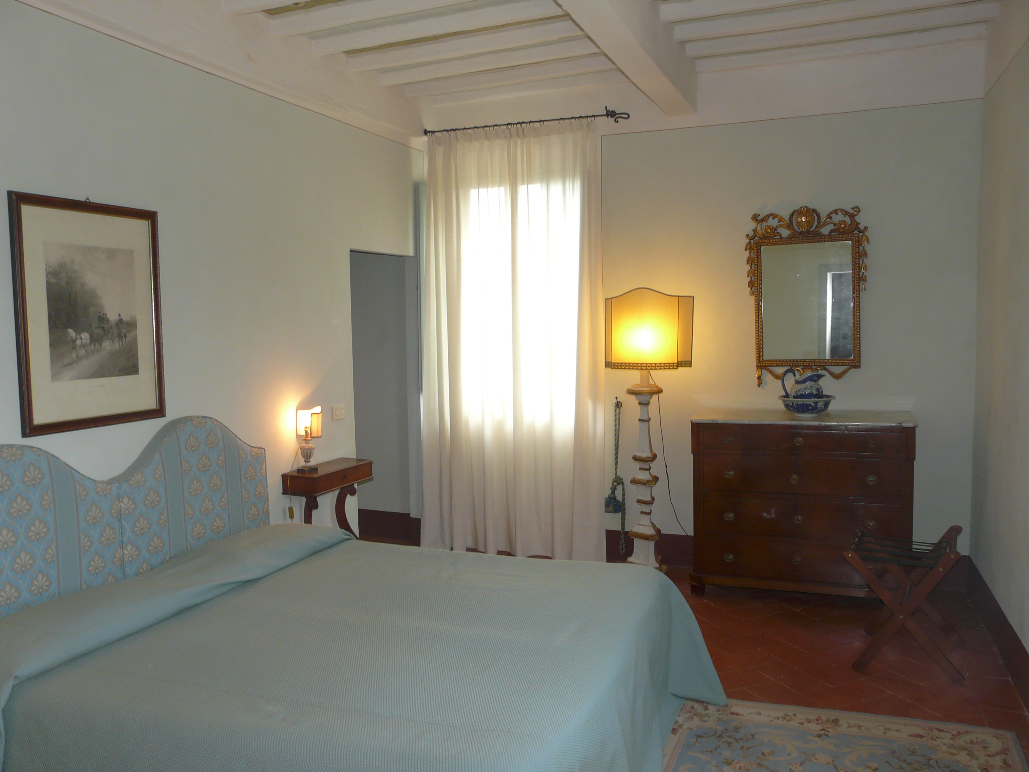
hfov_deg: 63.4
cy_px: 386
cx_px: 514
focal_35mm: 28
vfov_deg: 49.7
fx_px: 832
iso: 100
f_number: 3.2
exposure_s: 1/15
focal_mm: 4.6
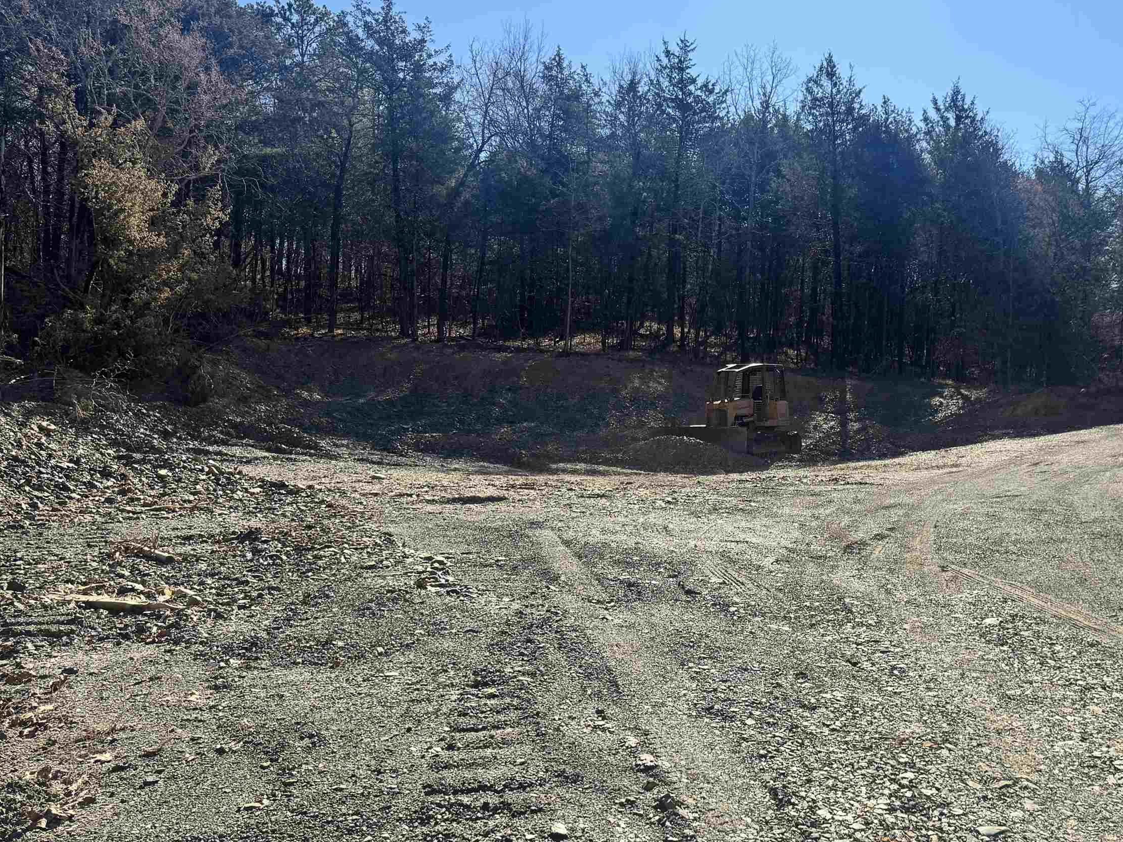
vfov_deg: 42.9
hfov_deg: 54.2
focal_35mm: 33
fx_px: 1071
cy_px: 457
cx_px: 753
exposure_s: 1/3247
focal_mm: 6.76
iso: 80
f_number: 1.78
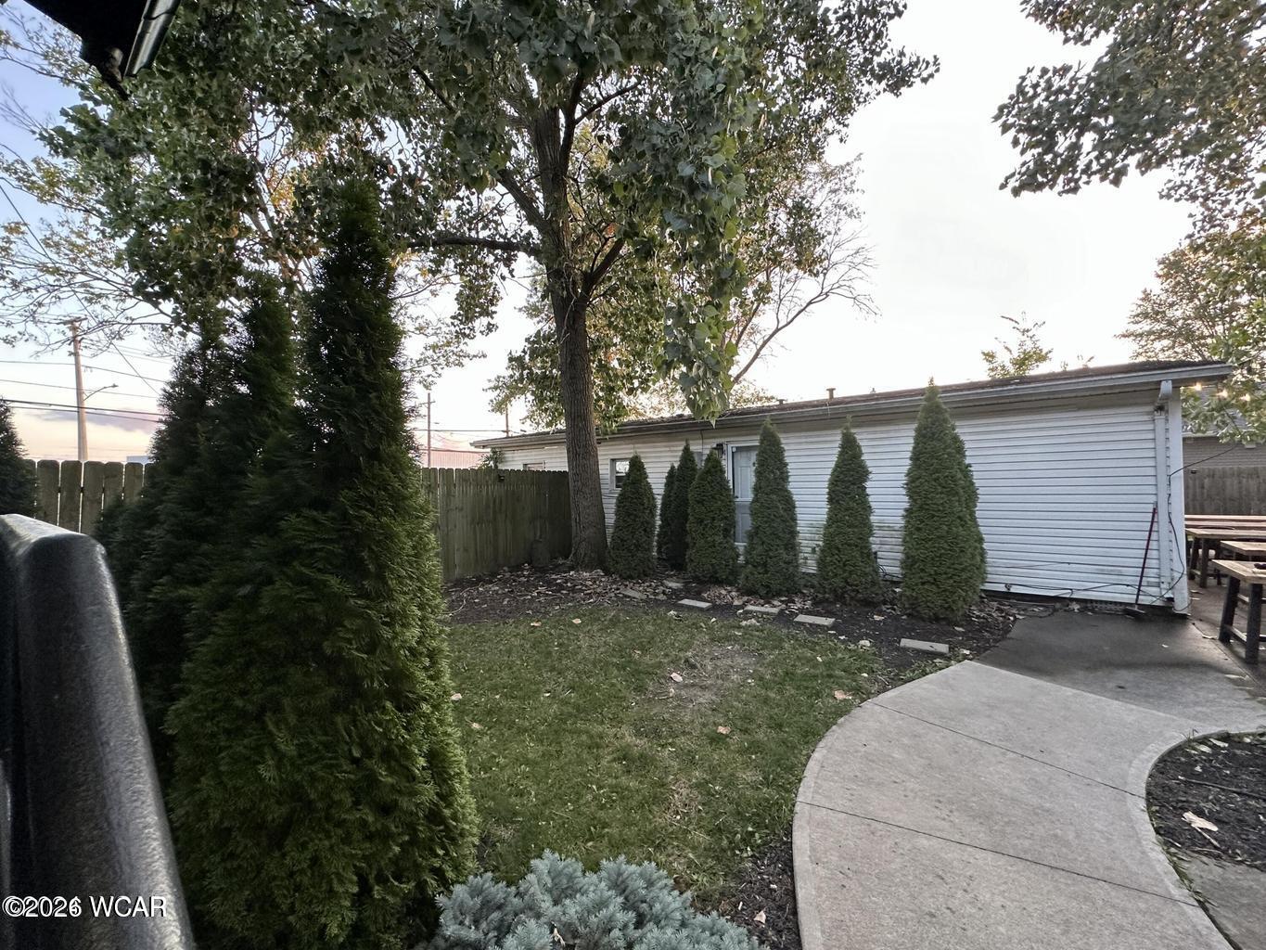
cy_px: 475
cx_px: 633
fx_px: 512
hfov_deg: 102.1
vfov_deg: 85.7
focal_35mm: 14
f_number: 2.2
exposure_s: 1/120
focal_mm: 2.22
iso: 250
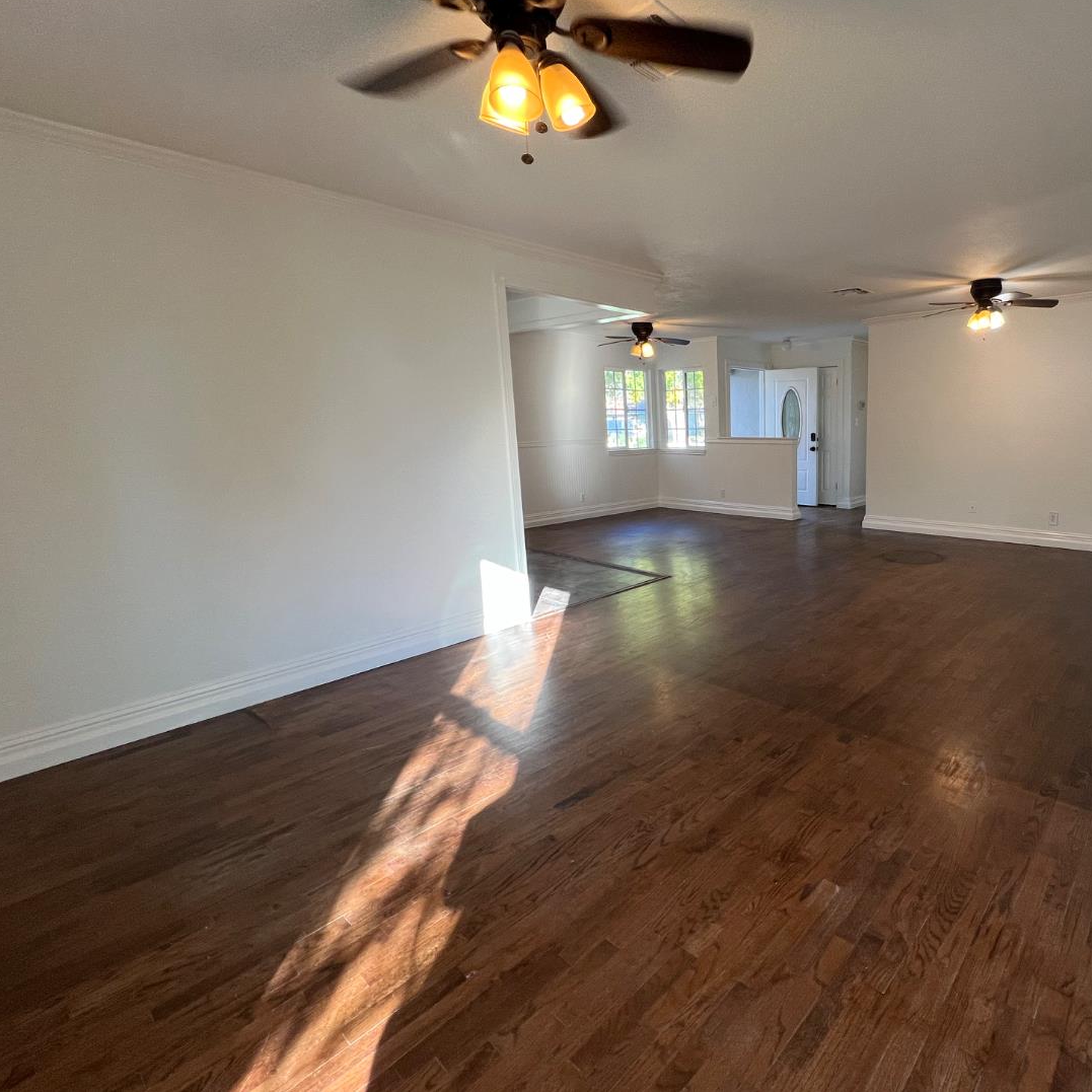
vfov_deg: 87.4
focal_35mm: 16
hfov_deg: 83.4
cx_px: 755
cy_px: 524
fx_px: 571
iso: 125
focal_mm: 1.57
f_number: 1.8
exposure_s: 1/120
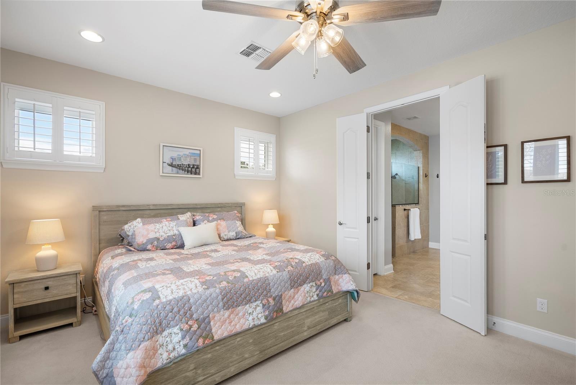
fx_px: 256
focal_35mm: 16
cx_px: 288
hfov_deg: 96.7
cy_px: 192
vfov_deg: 73.8
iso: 640
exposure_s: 1/13
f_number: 8
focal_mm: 16
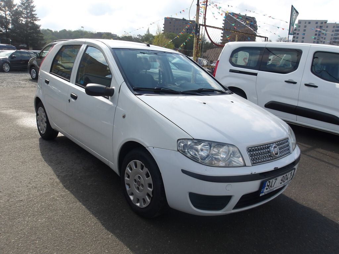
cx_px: 170
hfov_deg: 65.3
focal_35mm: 27
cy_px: 127
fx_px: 264
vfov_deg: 51.4
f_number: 10.4
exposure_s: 1/94
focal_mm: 4.9
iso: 100
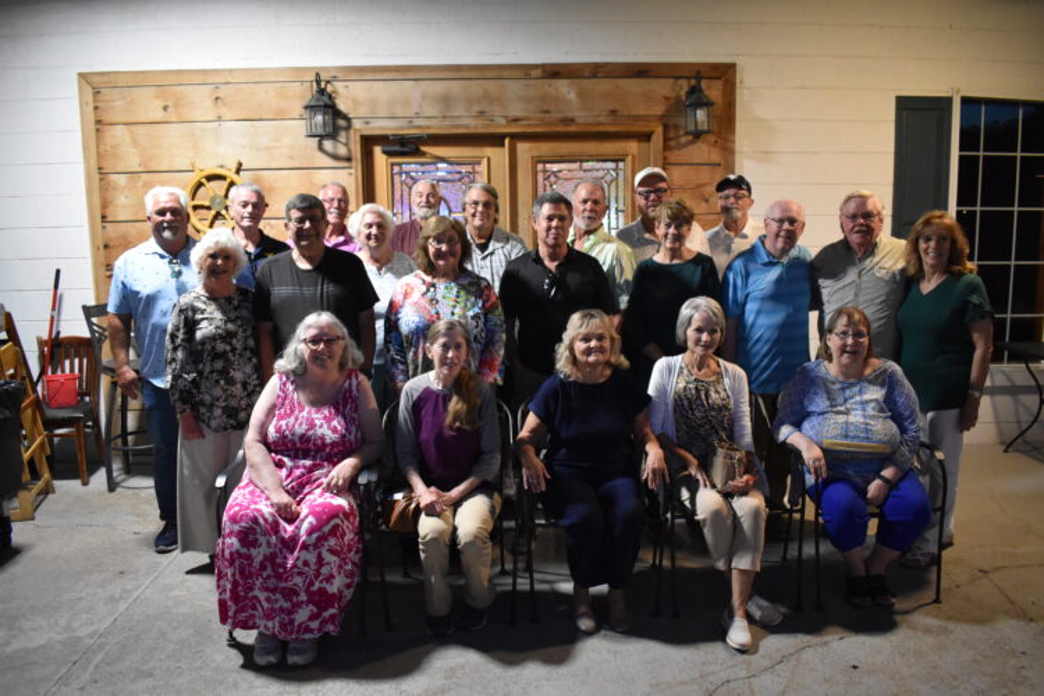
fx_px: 783
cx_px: 522
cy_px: 348
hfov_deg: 67.4
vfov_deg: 47.9
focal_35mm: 27
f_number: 3.5
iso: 3200
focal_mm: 18
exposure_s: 1/30
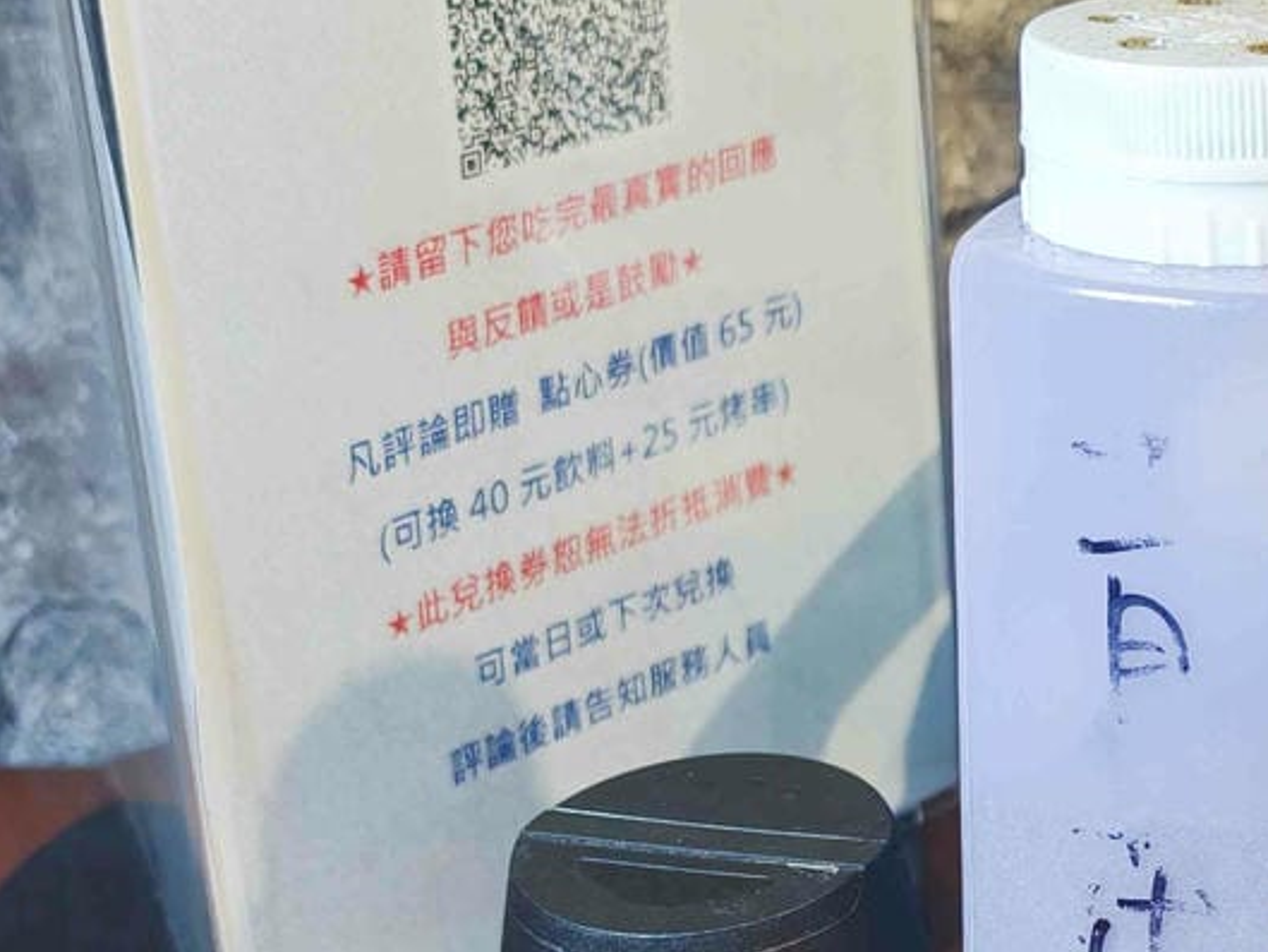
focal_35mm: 93
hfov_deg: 20.1
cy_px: 806
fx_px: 3407
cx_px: 1395
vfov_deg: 15.8
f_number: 2
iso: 378
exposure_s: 1/120
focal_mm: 8.72
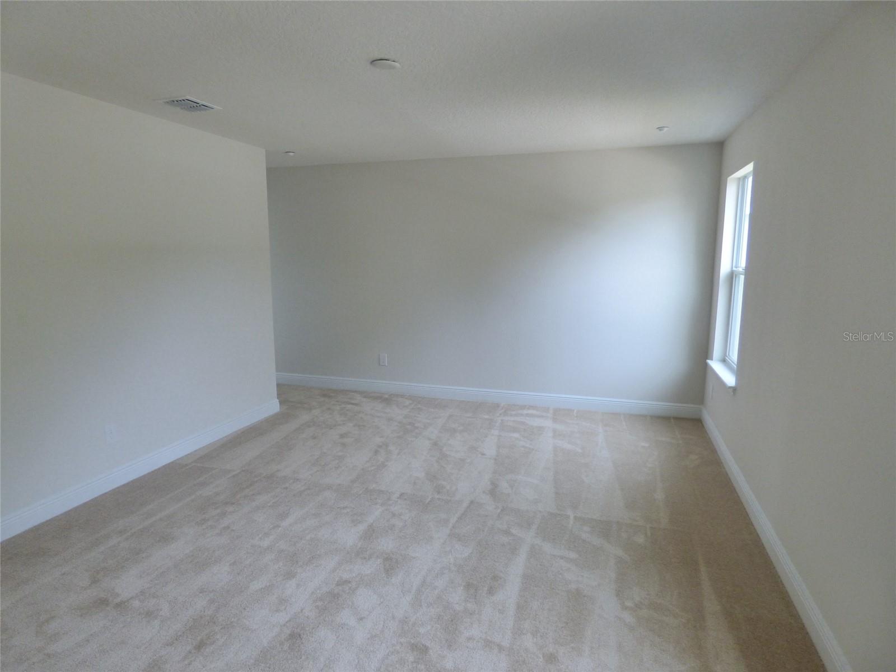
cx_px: 448
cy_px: 336
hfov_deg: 81.7
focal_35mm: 20
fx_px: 518
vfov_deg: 66.0
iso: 400
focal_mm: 3.58
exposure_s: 1/100
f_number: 2.8
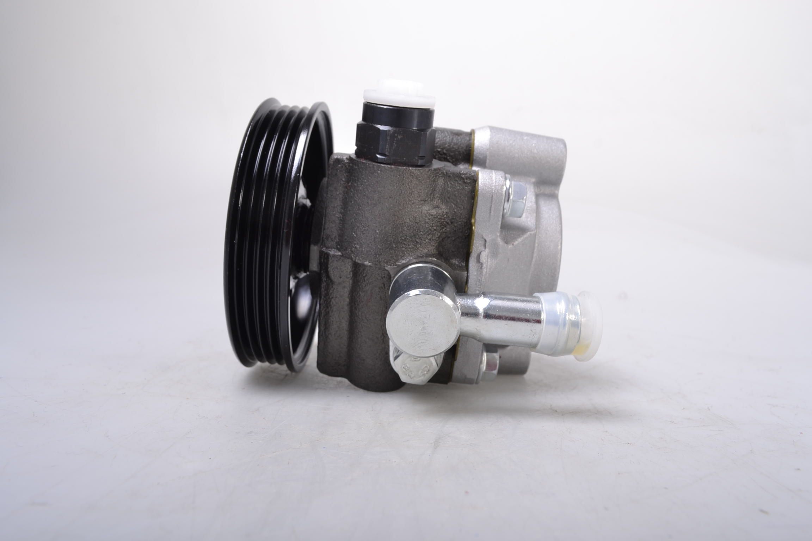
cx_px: 406
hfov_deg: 67.4
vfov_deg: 47.9
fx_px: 609
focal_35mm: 27
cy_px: 270
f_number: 13
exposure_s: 1/100
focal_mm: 18
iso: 100
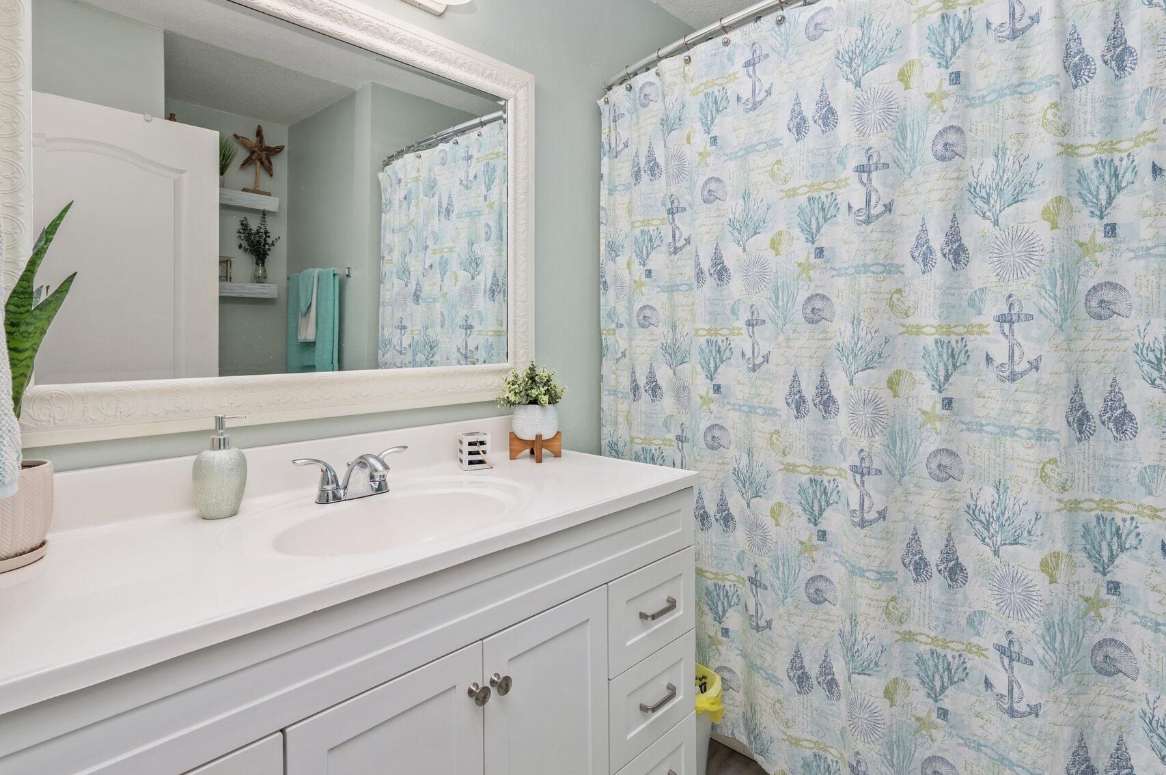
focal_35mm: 19
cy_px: 367
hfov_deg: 88.2
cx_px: 579
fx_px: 602
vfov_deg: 65.5
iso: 100
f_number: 9
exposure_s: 1/40
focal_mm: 15.5
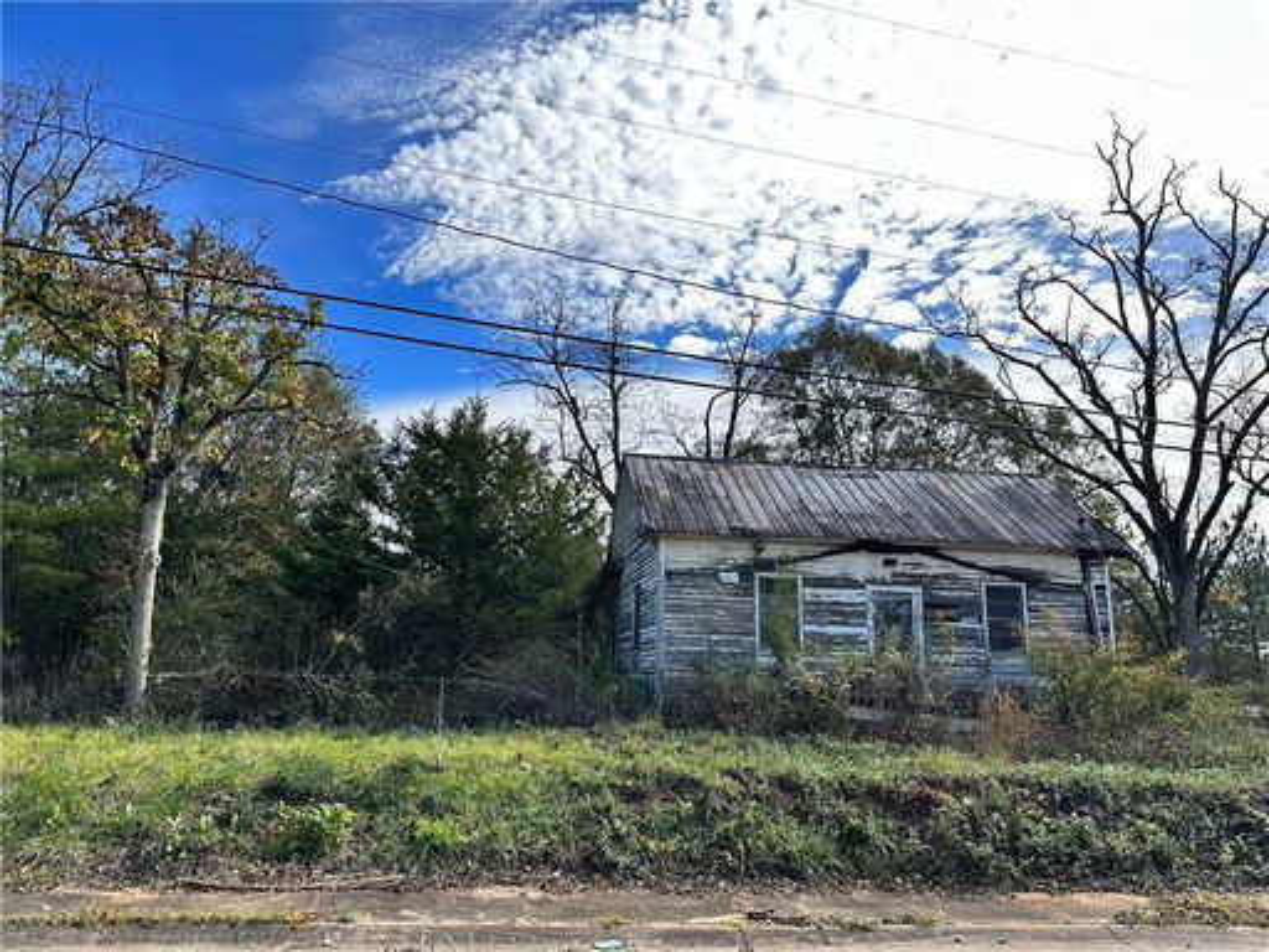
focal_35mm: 24
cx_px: 634
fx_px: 880
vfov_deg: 56.8
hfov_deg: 71.6
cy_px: 476
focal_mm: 6.86
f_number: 1.78
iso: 80
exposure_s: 1/1587
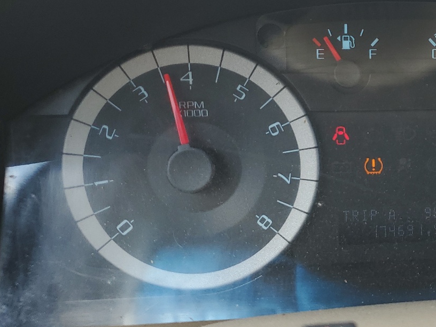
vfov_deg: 28.5
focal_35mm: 51
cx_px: 416
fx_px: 642
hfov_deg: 34.7
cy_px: 143
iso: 50
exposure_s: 1/233
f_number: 1.5
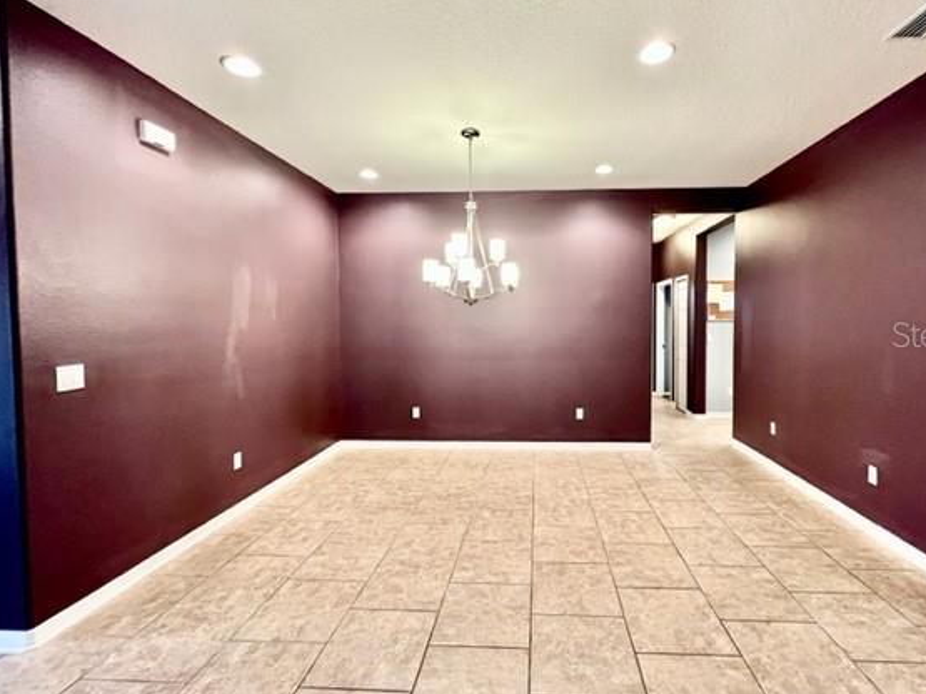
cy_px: 334
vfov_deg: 81.7
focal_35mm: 15
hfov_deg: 97.8
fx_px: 401
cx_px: 516
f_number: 1.8
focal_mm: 1.57
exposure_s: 1/60
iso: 400
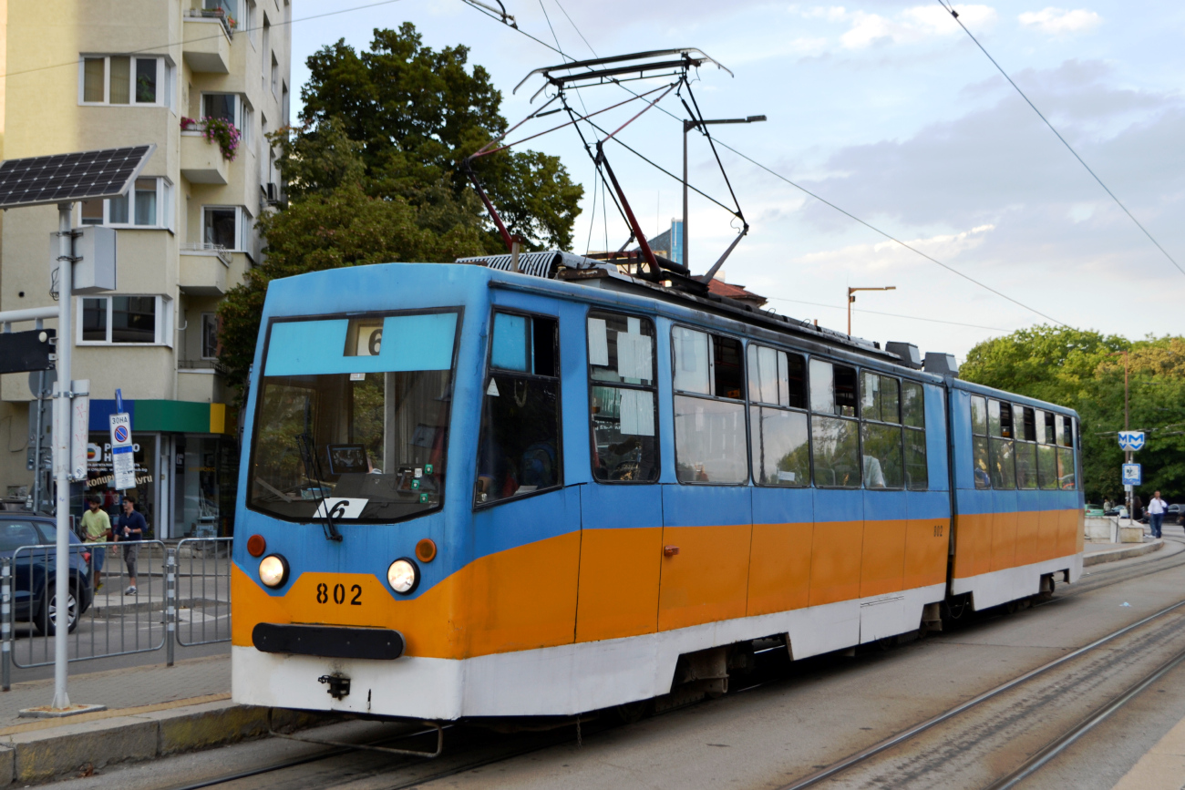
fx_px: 1481
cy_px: 395
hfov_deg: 43.6
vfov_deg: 29.9
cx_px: 592
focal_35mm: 45
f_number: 5.6
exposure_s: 1/125
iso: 200
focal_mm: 30
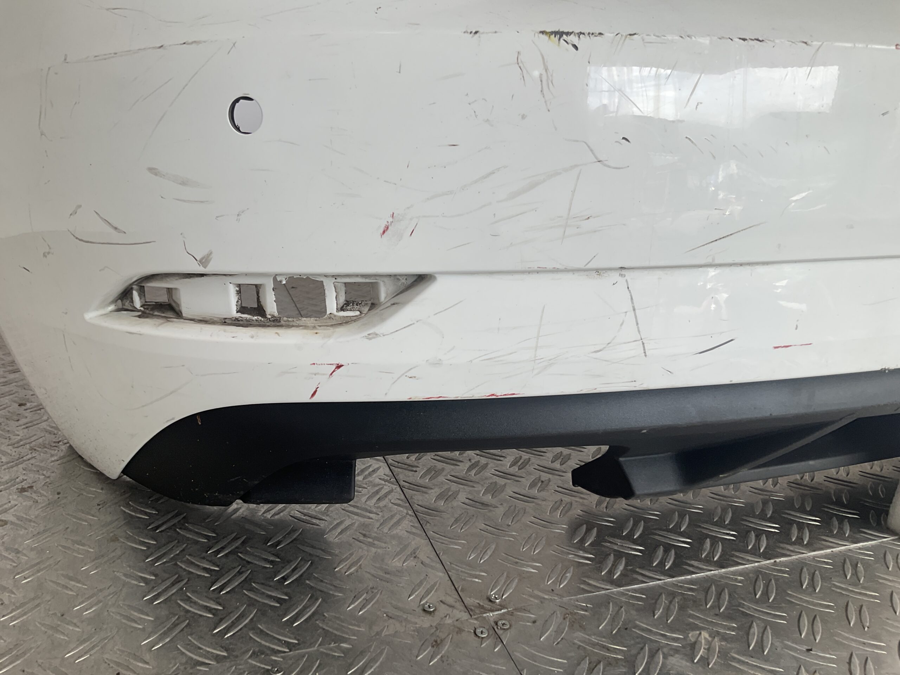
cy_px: 338
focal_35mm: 29
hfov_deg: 61.7
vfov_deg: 48.2
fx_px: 754
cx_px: 450
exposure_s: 1/230
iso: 16
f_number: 1.8
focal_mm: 3
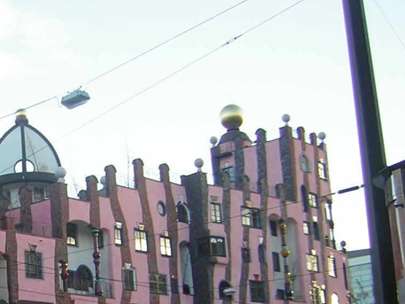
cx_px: 12
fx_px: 901
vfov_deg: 18.7
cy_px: 287
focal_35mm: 77
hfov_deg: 24.3
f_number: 2.6
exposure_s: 1/150
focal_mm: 4.7
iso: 50
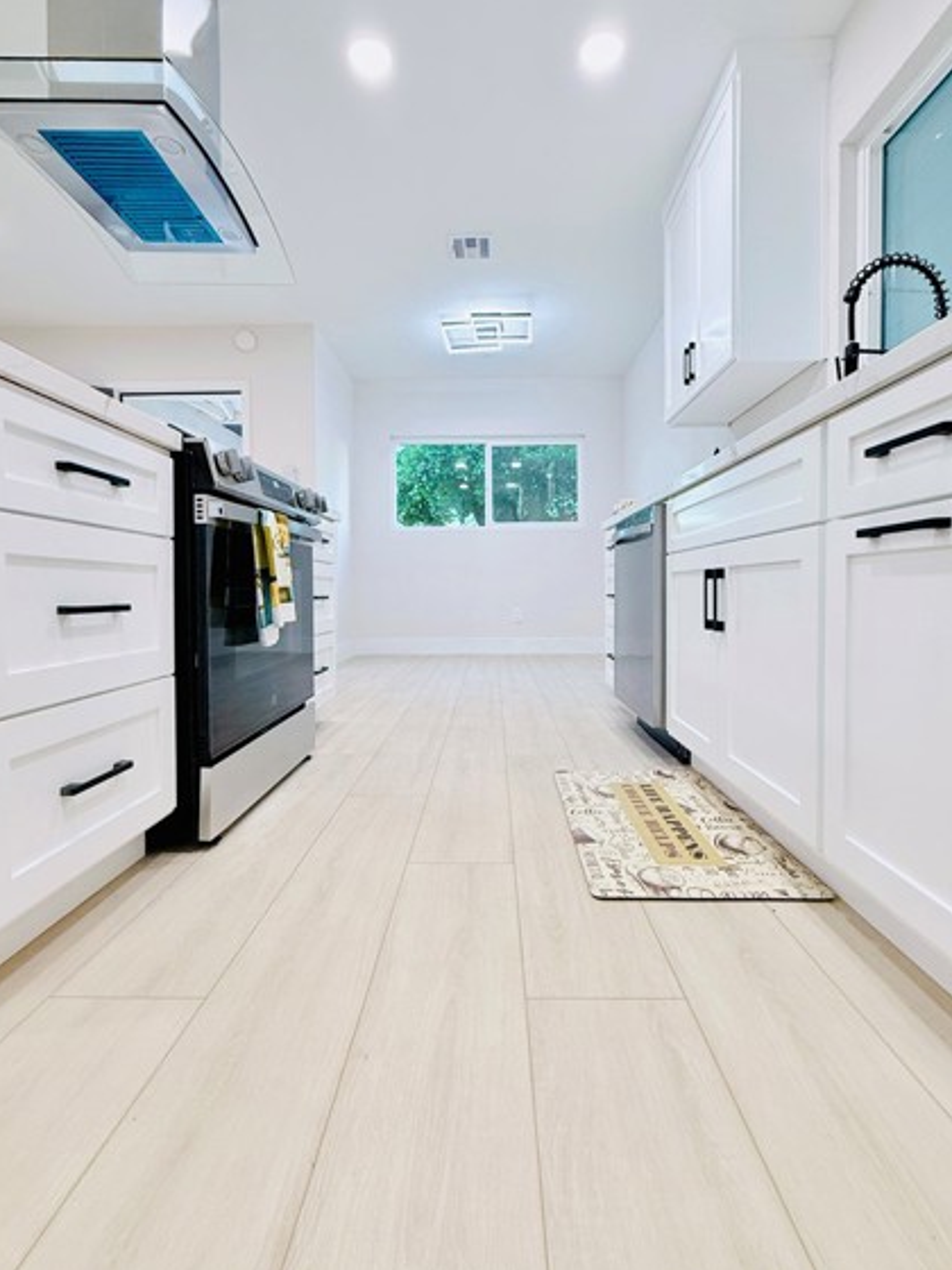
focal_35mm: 16
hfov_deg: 78.1
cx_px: 483
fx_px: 587
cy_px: 610
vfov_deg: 94.5
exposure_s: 1/101
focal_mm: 2.22
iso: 200
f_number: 2.2
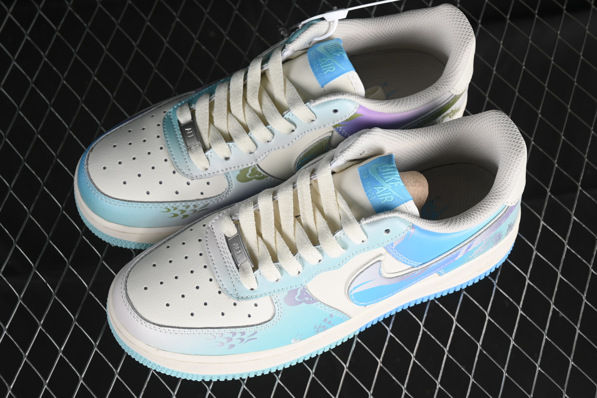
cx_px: 298
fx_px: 1244
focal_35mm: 75
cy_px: 199
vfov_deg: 18.2
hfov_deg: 27.0
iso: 160
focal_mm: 50
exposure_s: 1/80
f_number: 7.1
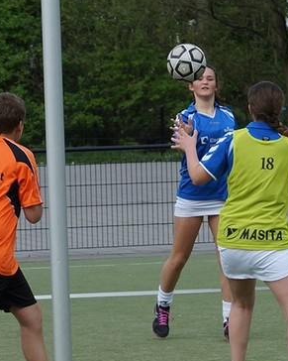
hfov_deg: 7.7
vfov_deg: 9.8
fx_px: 2110
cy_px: 206
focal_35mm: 198
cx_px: -118
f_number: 4
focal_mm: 50
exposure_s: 1/800
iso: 100
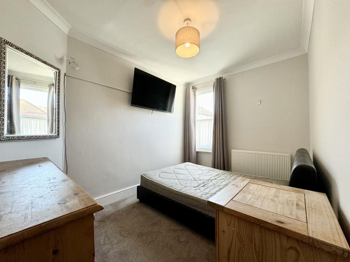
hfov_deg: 102.1
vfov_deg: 85.7
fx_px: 142
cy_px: 131
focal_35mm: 14
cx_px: 175
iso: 125
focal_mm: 2.22
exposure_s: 1/100
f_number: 2.2
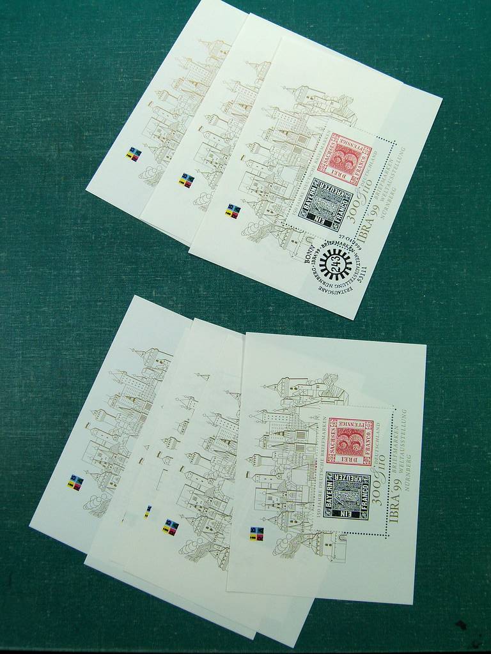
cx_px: 246
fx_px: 624
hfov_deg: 42.9
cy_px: 327
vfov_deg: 55.4
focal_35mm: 33
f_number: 4
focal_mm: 5.9
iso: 100
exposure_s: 1/125
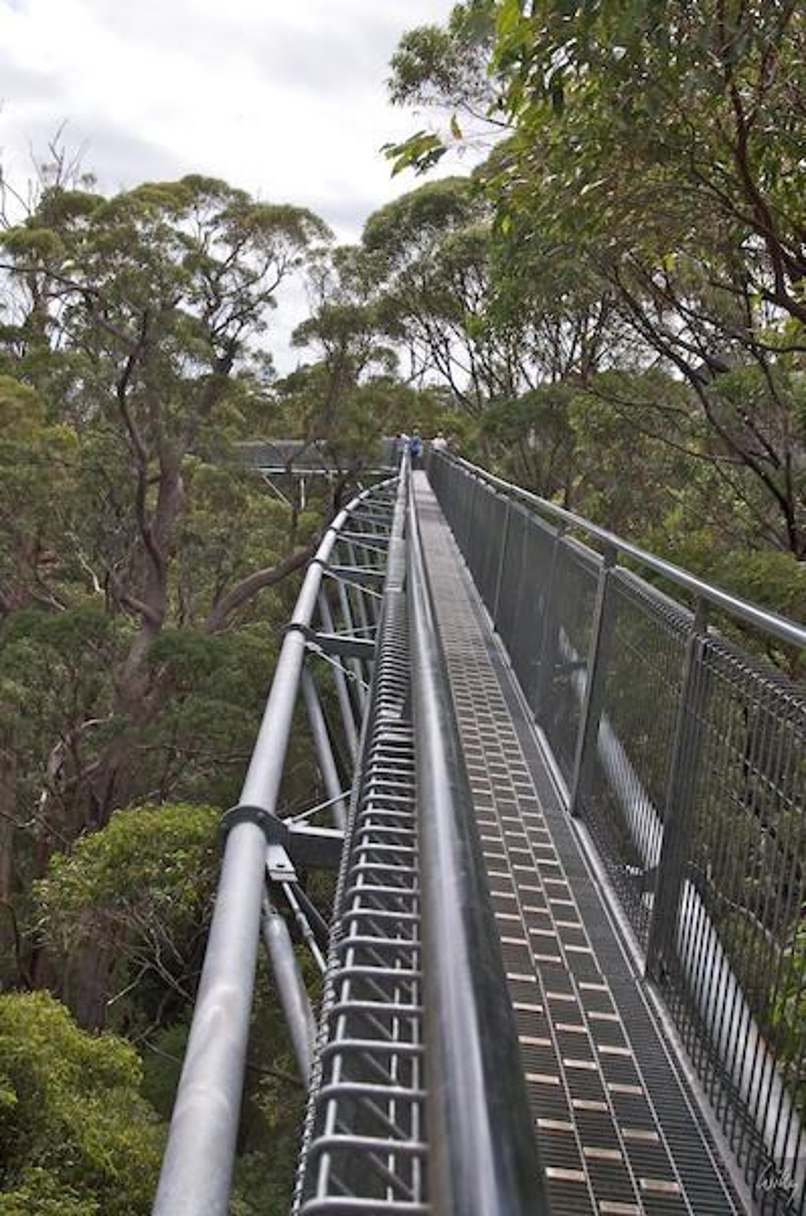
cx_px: 403
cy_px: 608
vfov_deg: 43.7
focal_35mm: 45
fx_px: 1516
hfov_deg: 29.8
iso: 320
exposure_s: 1/400
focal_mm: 30
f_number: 10
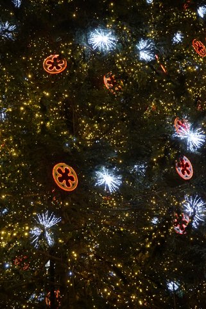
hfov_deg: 28.1
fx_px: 411
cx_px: 103
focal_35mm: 48
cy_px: 154
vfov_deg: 41.1
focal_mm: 48
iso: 3200
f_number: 4
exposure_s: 1/160
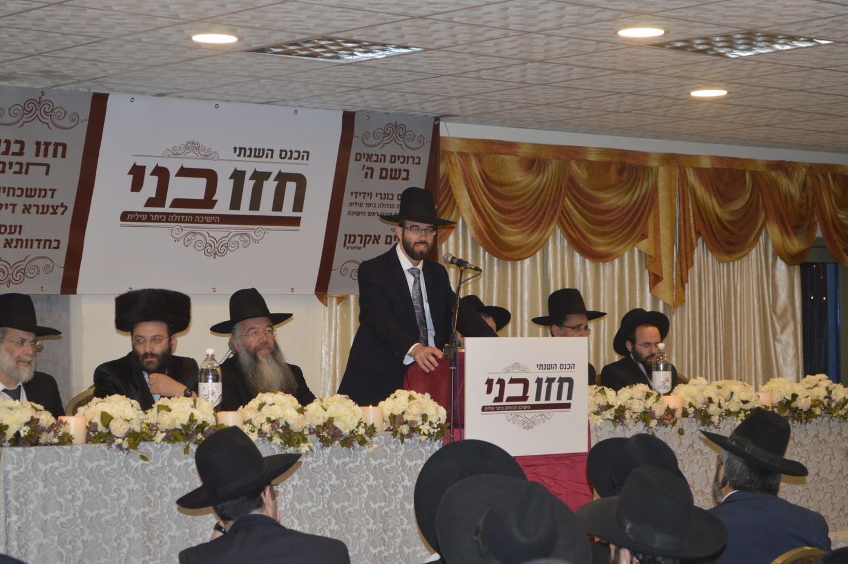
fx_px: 1941
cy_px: 282
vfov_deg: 16.5
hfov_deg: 24.6
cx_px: 424
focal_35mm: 82
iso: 900
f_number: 5.6
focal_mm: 55
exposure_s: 1/60
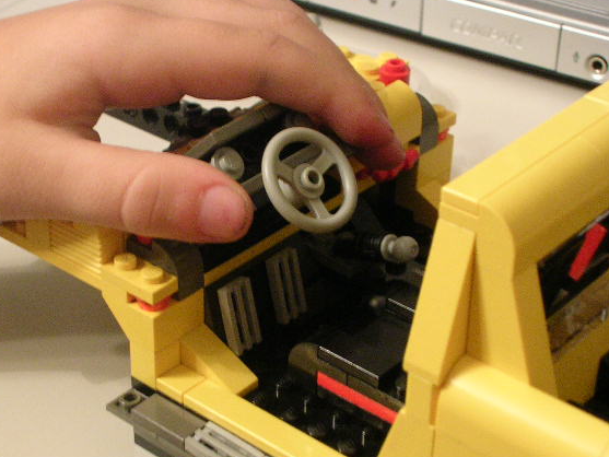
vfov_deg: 15.9
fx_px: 1637
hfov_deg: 21.1
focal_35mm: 93
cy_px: 237
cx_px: 266
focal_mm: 12.3
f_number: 4
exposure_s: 1/6.1
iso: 200
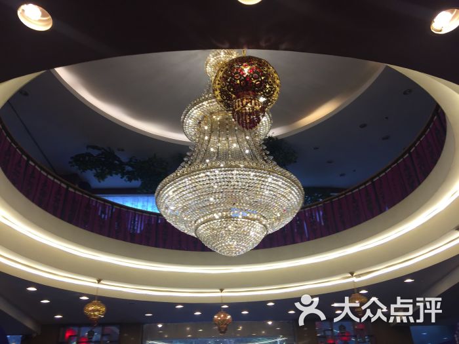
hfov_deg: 61.7
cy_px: 172
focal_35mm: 29
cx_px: 230
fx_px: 385
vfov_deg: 48.2
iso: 50
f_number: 2.2
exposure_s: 1/100
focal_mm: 4.15
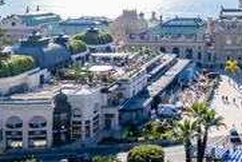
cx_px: 239
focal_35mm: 51
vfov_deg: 24.8
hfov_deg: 35.3
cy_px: -13
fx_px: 343
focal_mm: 8.4
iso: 100
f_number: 2.8
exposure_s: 1/1250
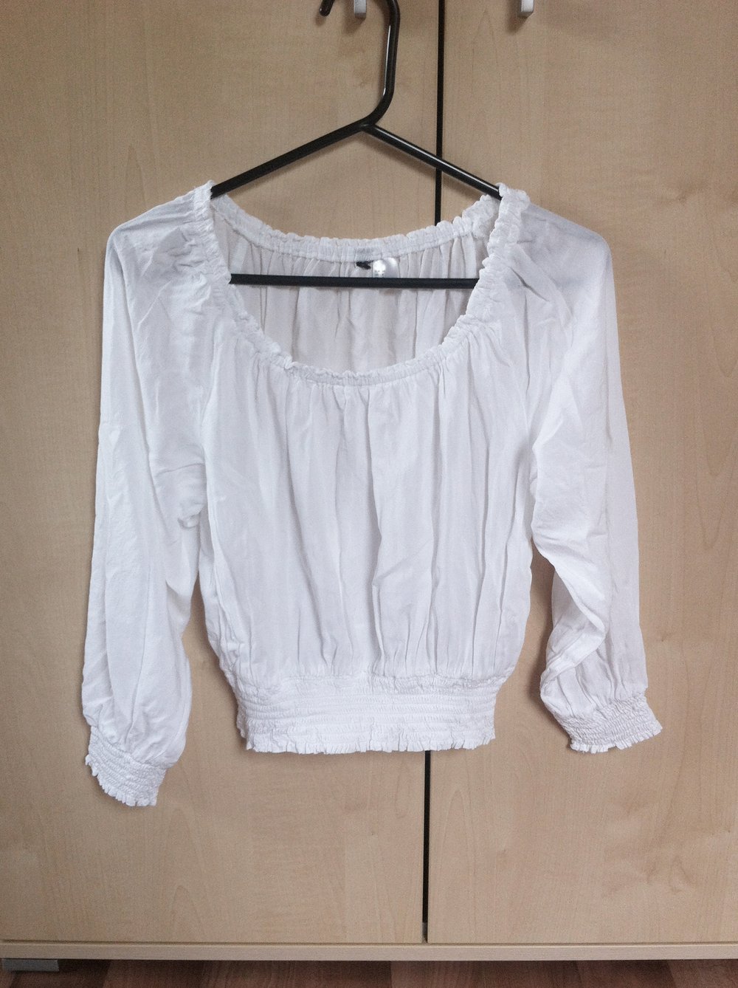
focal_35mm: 35
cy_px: 494
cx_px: 369
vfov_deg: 52.7
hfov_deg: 40.6
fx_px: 997
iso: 100
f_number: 2.8
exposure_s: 1/15
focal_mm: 3.85
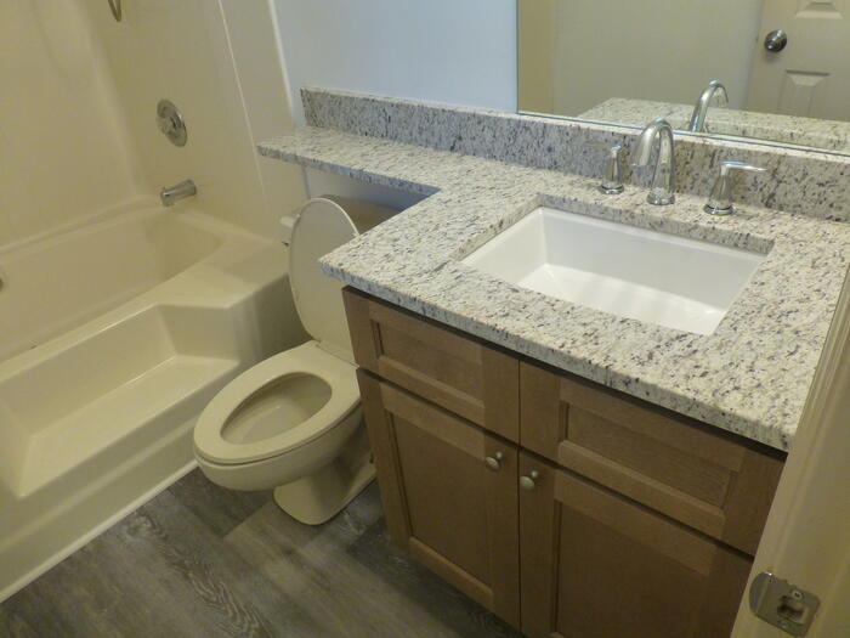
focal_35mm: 24
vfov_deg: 56.8
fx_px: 589
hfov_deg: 71.6
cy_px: 319
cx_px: 425
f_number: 3.3
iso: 400
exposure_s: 1/50
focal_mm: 4.3
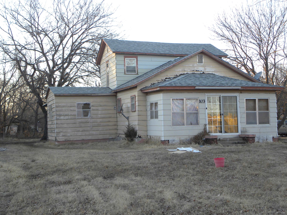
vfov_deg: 28.0
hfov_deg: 36.8
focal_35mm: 52
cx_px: 144
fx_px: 431
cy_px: 108
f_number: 3.5
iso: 75
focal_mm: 9.2
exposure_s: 1/60
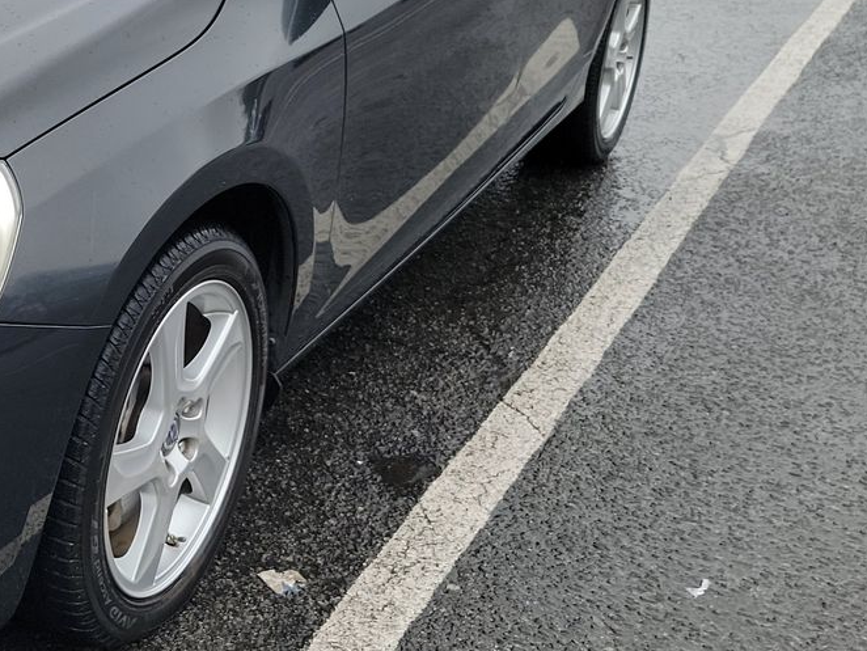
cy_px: 190
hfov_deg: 29.6
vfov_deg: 25.0
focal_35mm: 58
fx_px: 1453
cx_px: -110
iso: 59
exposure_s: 1/119
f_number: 1.8
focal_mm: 6.7
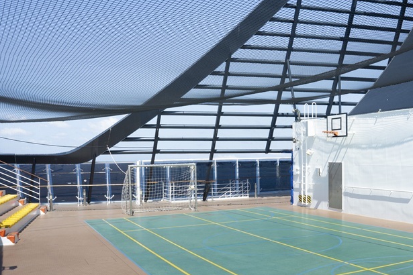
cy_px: 168
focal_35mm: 39
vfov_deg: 34.1
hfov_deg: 49.2
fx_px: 447
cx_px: 254
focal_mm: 24
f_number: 11
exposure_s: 1/100
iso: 200
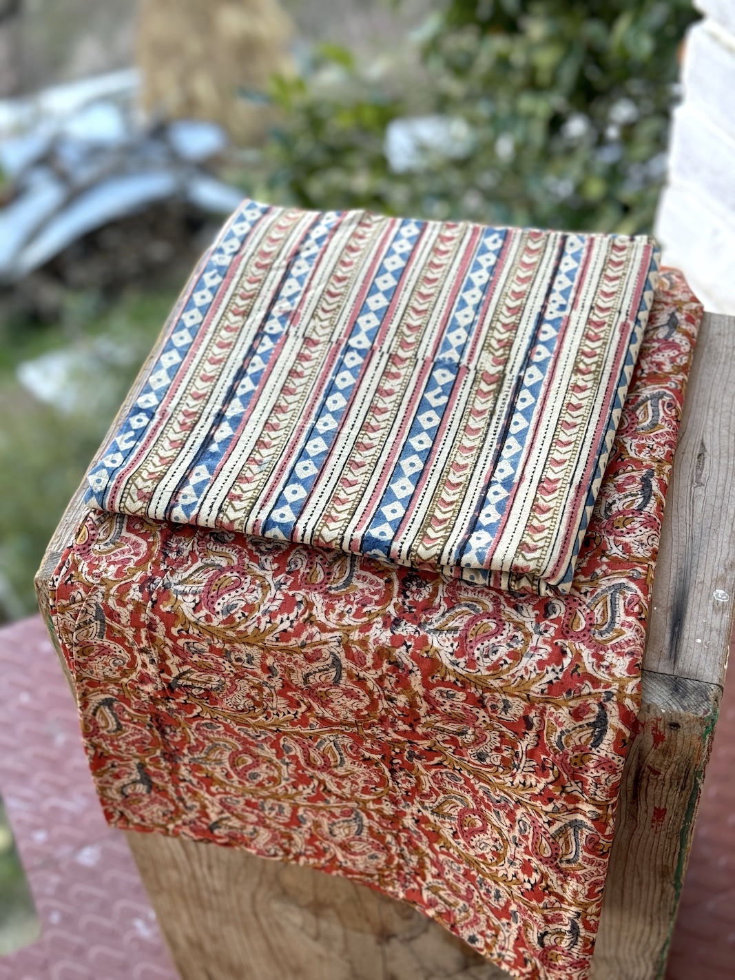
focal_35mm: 48
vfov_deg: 39.7
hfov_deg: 30.3
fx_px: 1359
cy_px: 490
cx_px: 368
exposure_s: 1/261
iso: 64
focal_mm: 6.76
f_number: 1.78
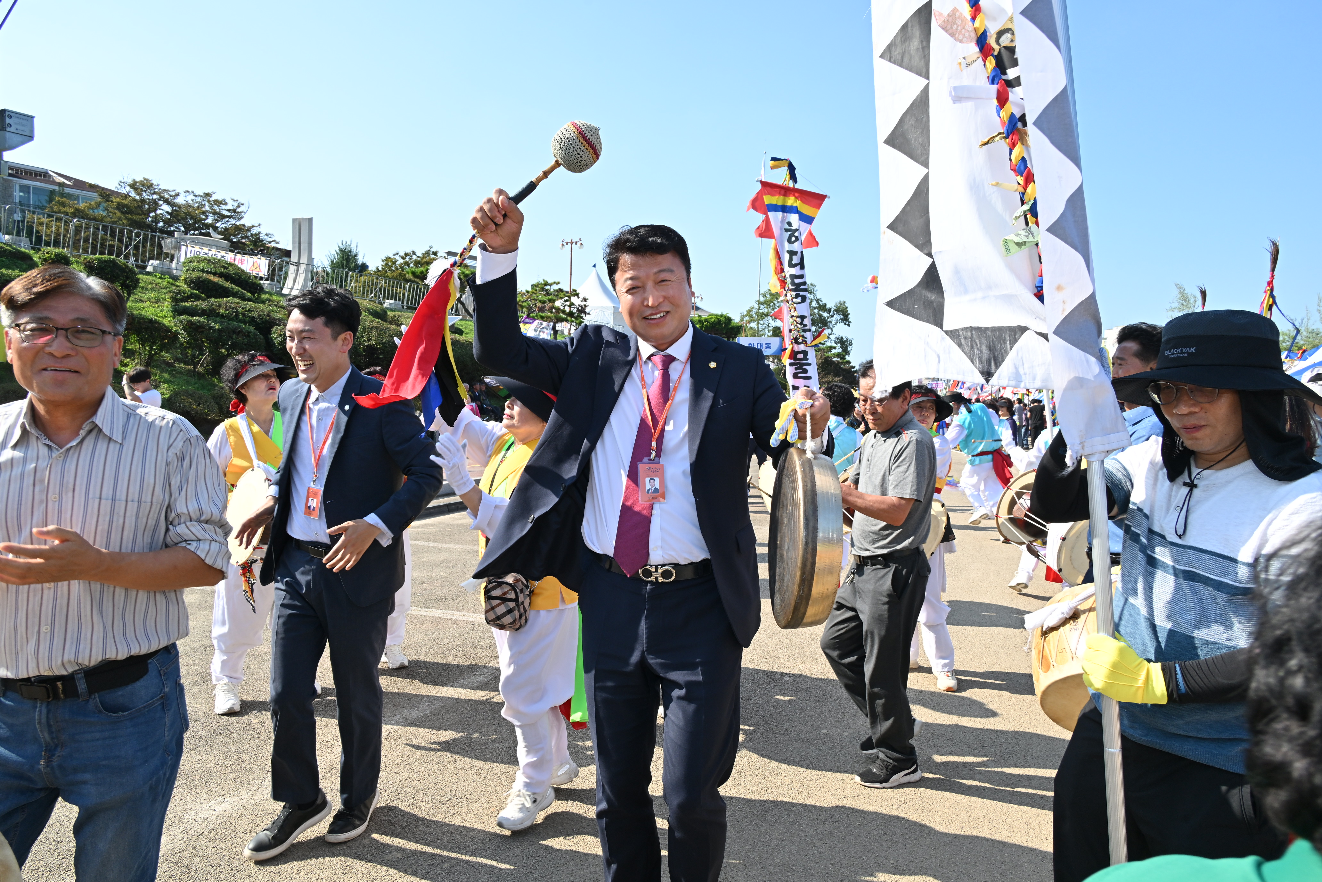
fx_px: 881
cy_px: 441
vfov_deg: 53.1
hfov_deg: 73.7
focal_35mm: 24
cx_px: 661
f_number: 11
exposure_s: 1/250
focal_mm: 24
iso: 320
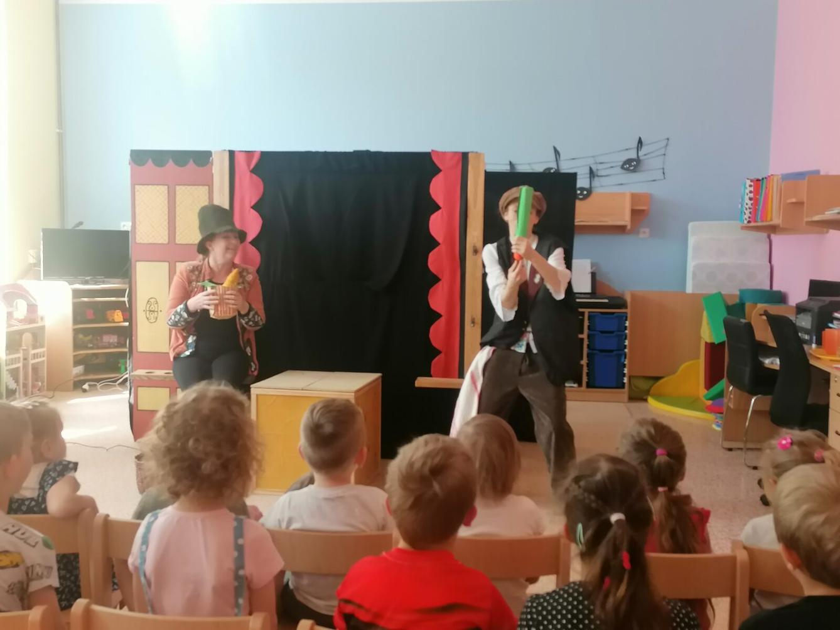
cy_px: 315
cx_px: 420
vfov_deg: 36.8
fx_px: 947
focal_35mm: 39
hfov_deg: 47.9
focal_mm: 4.75
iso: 160
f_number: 1.8
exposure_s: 1/50
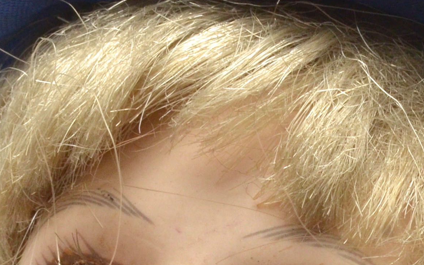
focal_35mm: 180
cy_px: 402
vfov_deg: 7.2
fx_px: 2080
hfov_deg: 11.6
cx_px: 362
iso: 800
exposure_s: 1/250
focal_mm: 28
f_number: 16
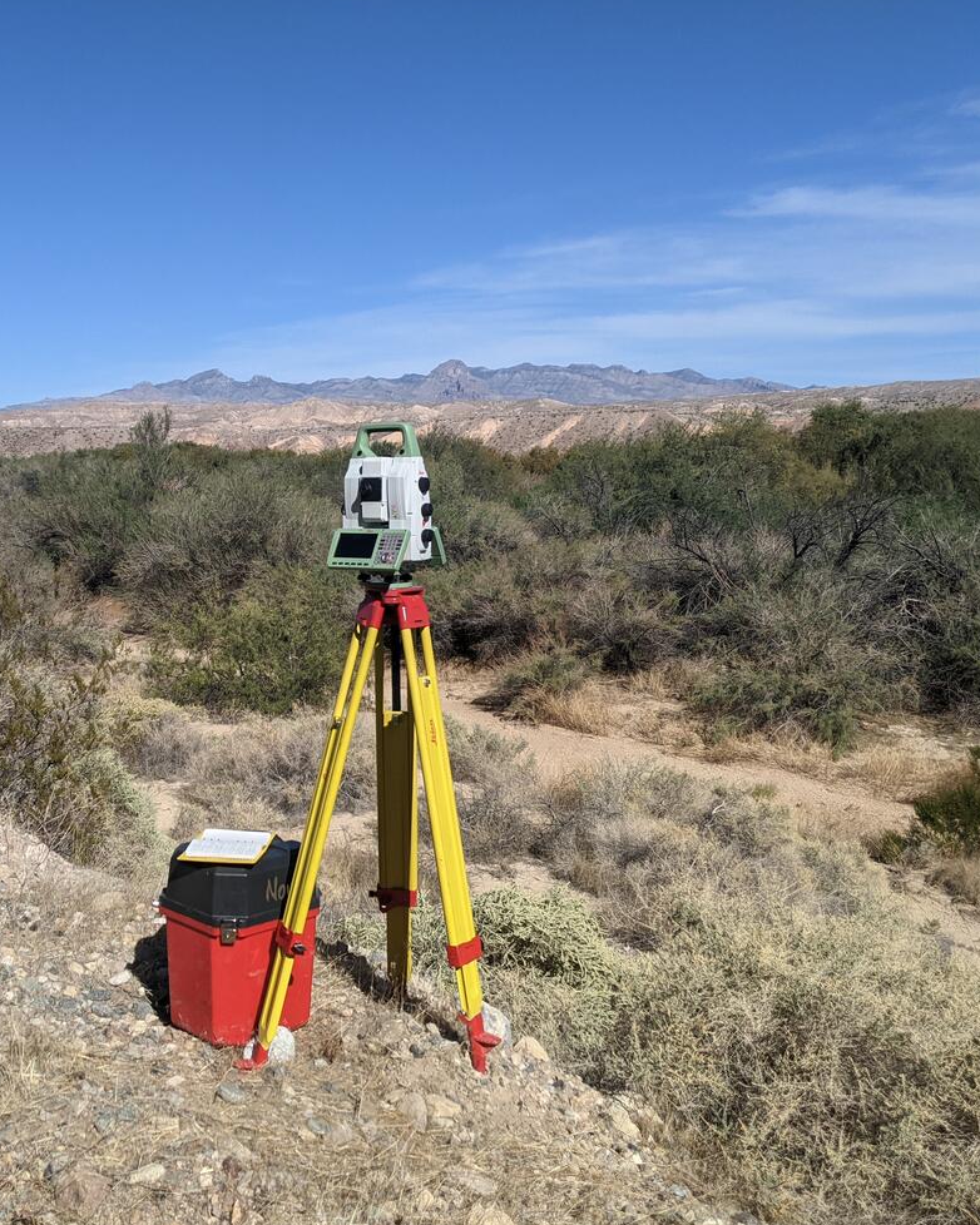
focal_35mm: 36
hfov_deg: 40.2
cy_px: 616
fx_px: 1306
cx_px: 267
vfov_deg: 50.3
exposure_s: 1/4695
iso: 63
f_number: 1.8
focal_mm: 4.44
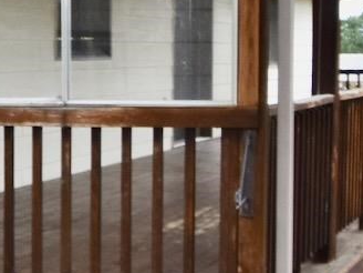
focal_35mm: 110
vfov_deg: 13.5
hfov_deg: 16.9
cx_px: -98
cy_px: 113
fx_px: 1154
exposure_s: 1/250
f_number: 5.6
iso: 320
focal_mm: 10
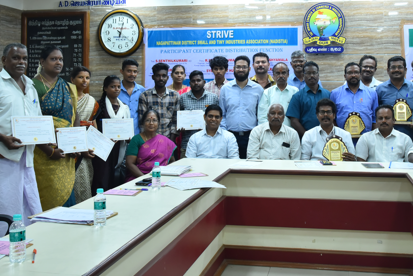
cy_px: 82
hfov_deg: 44.2
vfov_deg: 30.2
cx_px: 251
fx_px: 505
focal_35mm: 44
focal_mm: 30
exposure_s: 1/80
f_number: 7.1
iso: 2000
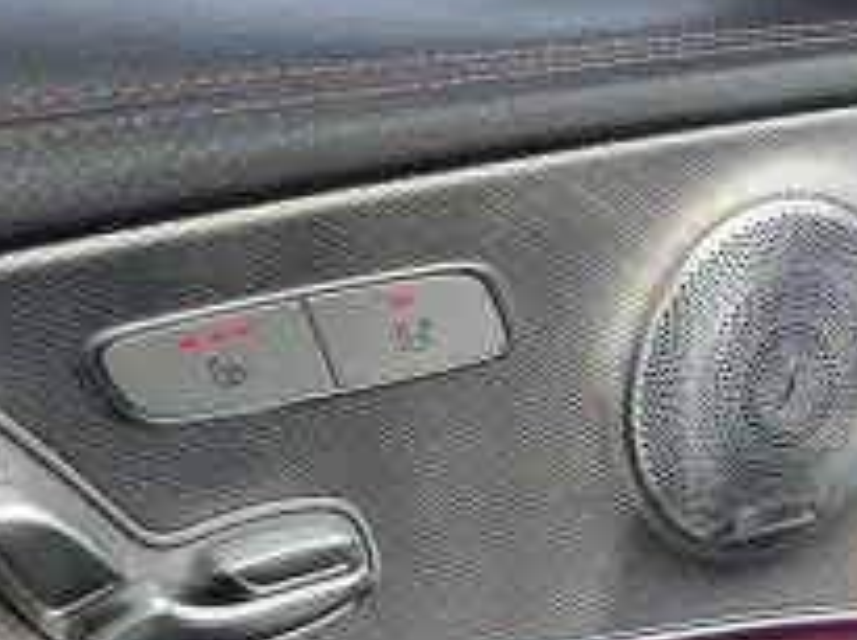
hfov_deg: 43.0
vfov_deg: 32.4
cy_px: 448
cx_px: 397
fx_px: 1087
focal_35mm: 44
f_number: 1.6
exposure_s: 1/157
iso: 32
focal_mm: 5.1
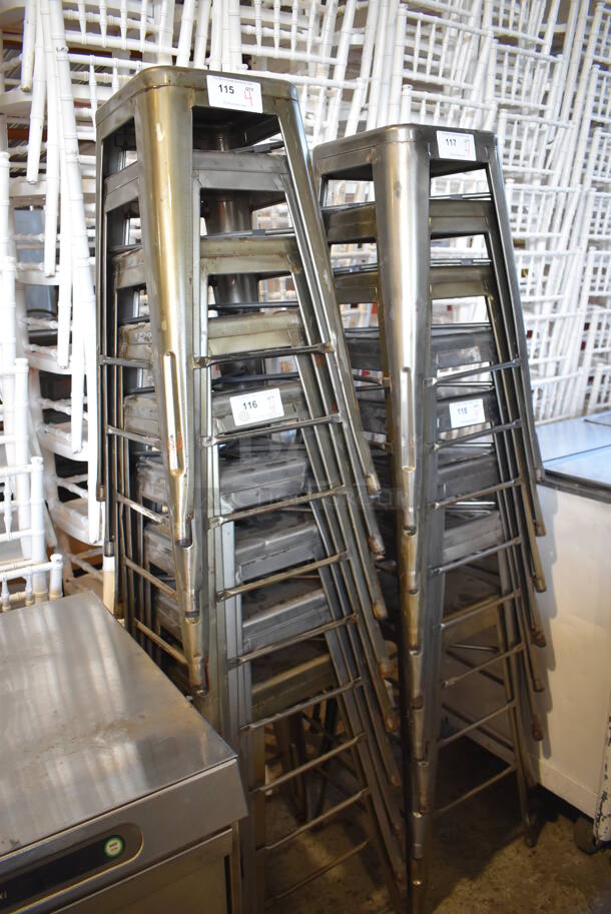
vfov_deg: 67.3
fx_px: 686
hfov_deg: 48.0
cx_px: 306
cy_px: 457
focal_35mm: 27
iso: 1100
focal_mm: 18
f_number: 3.5
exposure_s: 1/125
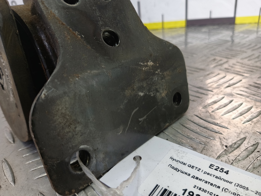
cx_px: 130
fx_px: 173
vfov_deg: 58.9
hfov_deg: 73.9
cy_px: 98
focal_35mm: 23
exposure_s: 1/25
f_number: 1.6
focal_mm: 4.11
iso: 135
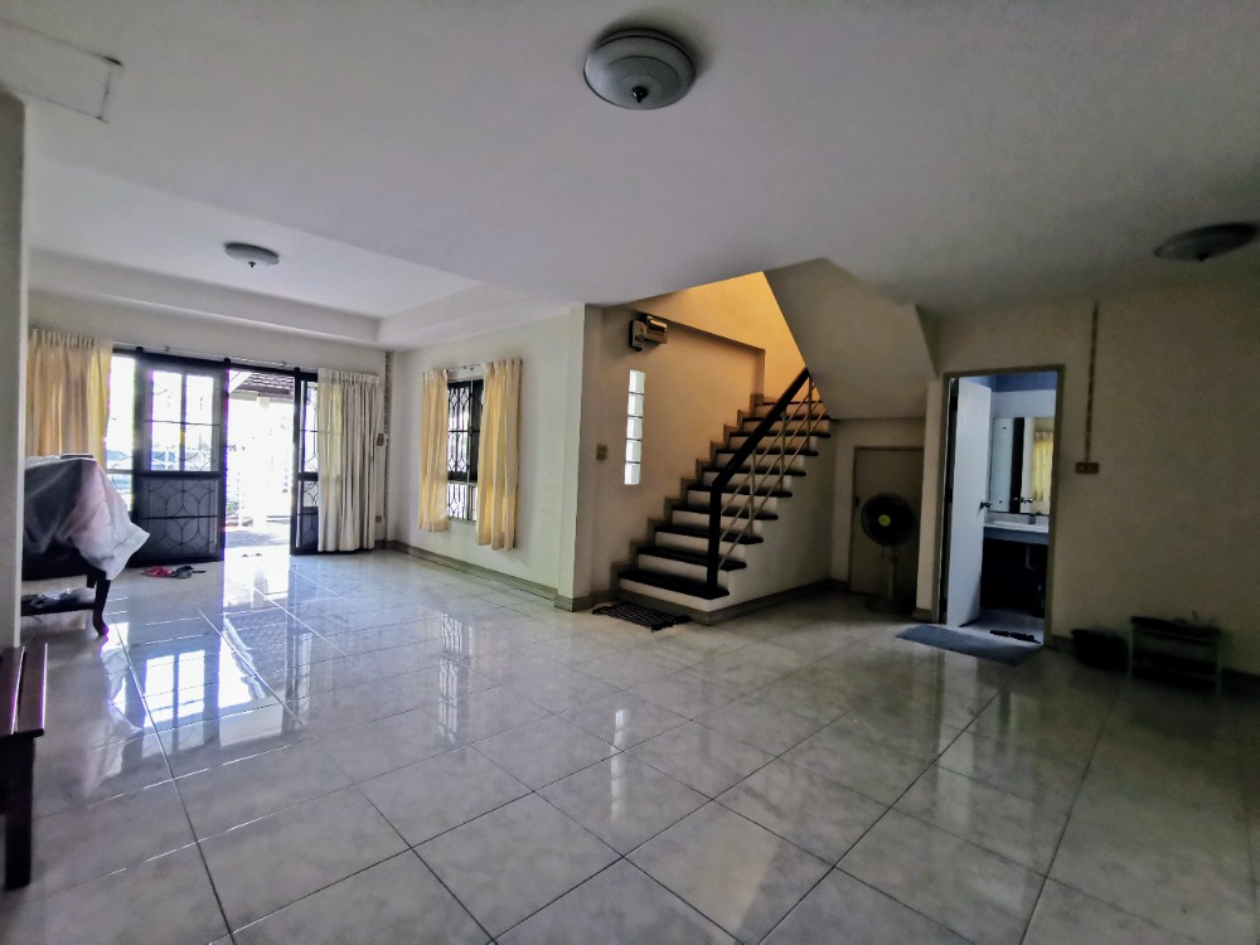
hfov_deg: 94.5
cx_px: 630
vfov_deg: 78.1
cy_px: 472
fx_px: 582
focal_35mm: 16
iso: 500
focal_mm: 2.35
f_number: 2.2
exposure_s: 1/33.3
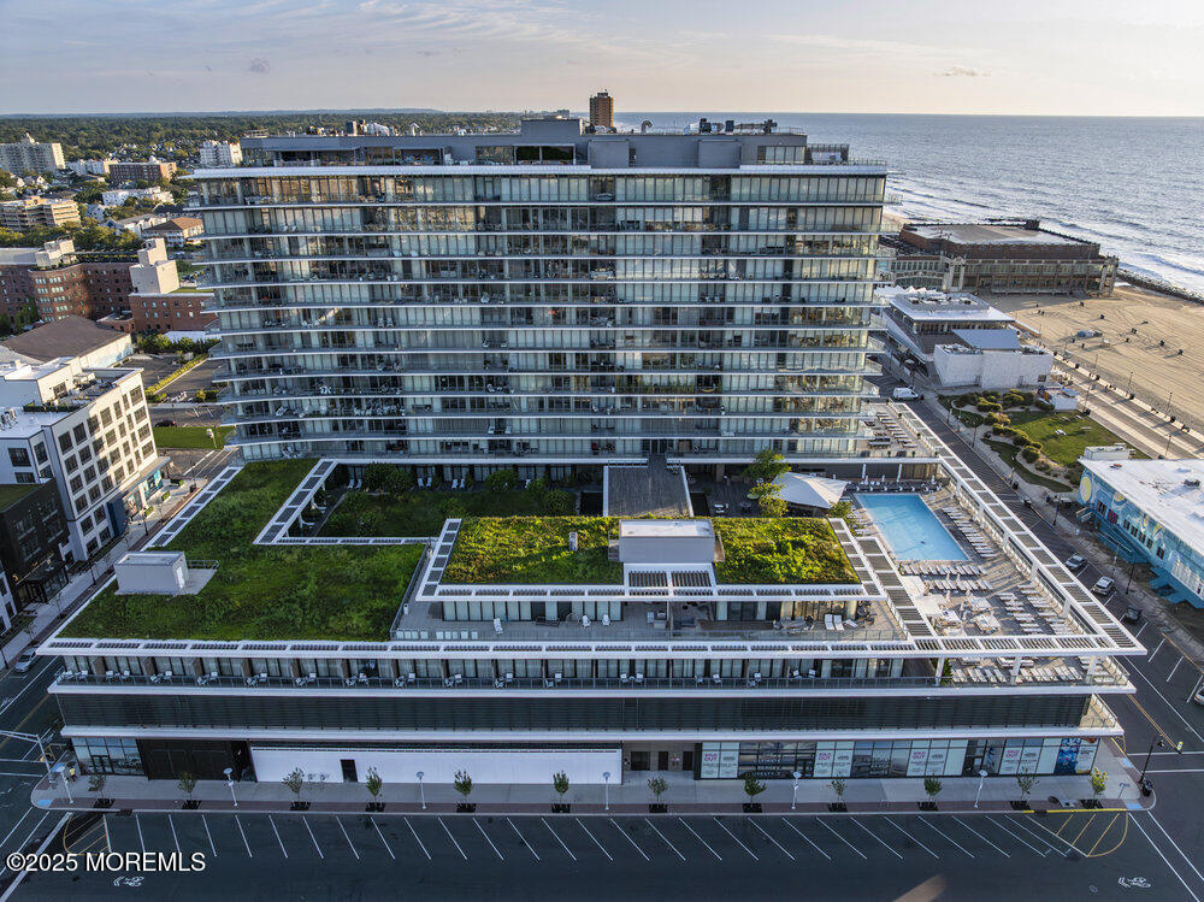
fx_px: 834
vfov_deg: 56.8
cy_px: 451
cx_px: 602
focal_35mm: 24
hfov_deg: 71.6
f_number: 2.8
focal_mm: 12.29
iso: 220
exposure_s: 1/2000
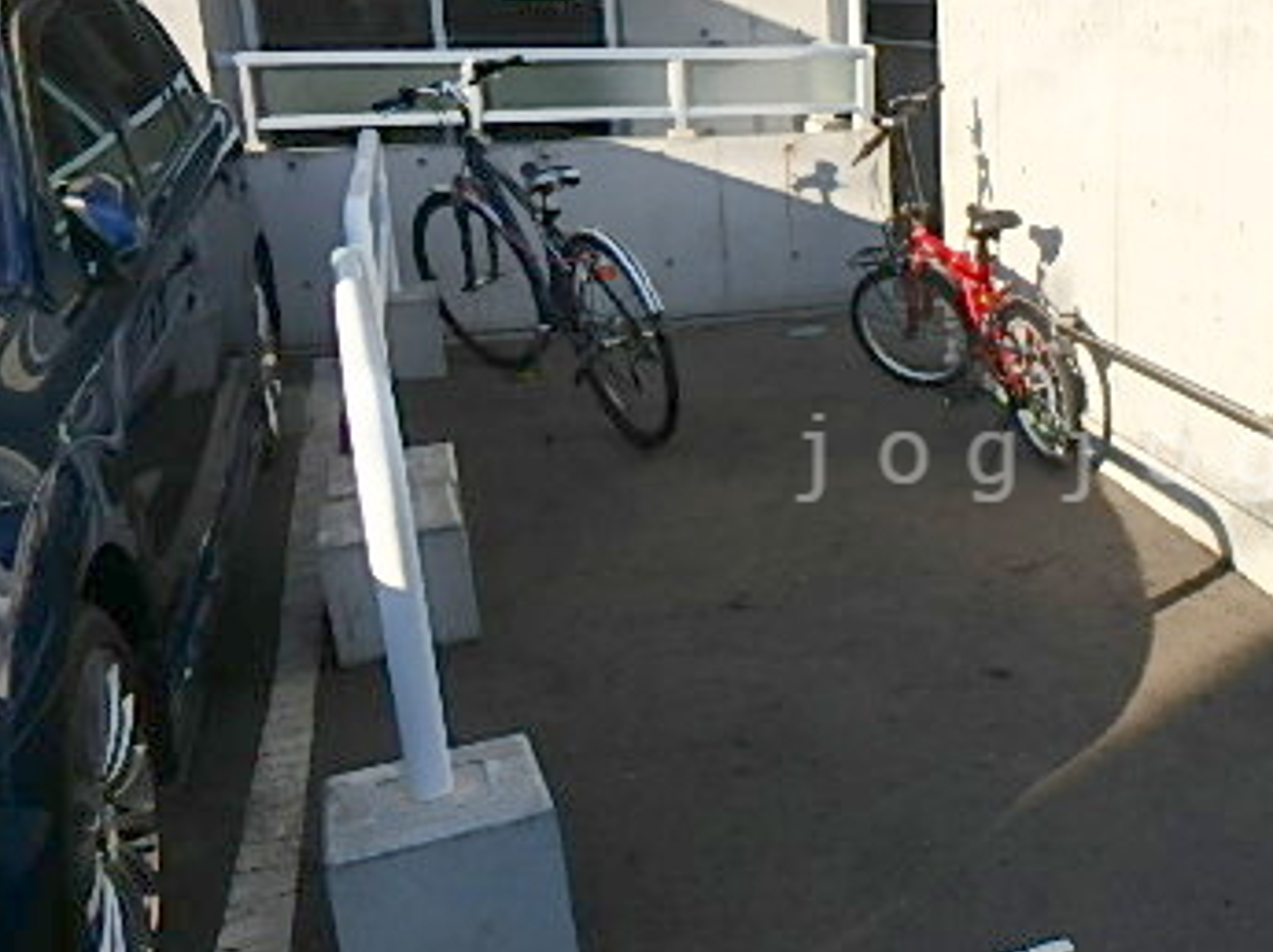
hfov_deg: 45.1
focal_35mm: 39
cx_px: 1048
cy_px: 458
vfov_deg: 36.8
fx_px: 1433
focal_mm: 3.7
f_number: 3.5
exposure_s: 1/800
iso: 125
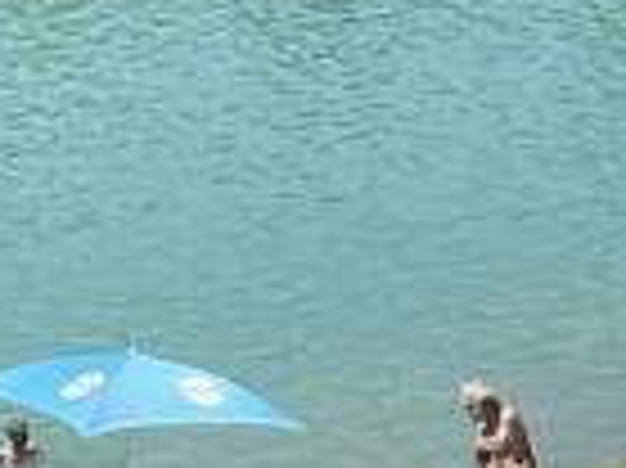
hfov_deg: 10.2
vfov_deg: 7.4
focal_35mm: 193
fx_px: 3487
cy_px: -488
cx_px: 572
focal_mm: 4.2
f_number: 1.6
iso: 32
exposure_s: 1/2959
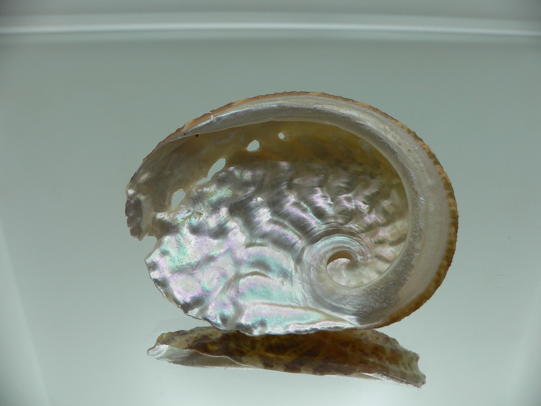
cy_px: 203
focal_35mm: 35
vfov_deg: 40.7
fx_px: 547
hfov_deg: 52.6
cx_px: 270
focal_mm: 4.6
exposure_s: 1/100
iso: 80
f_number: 2.8
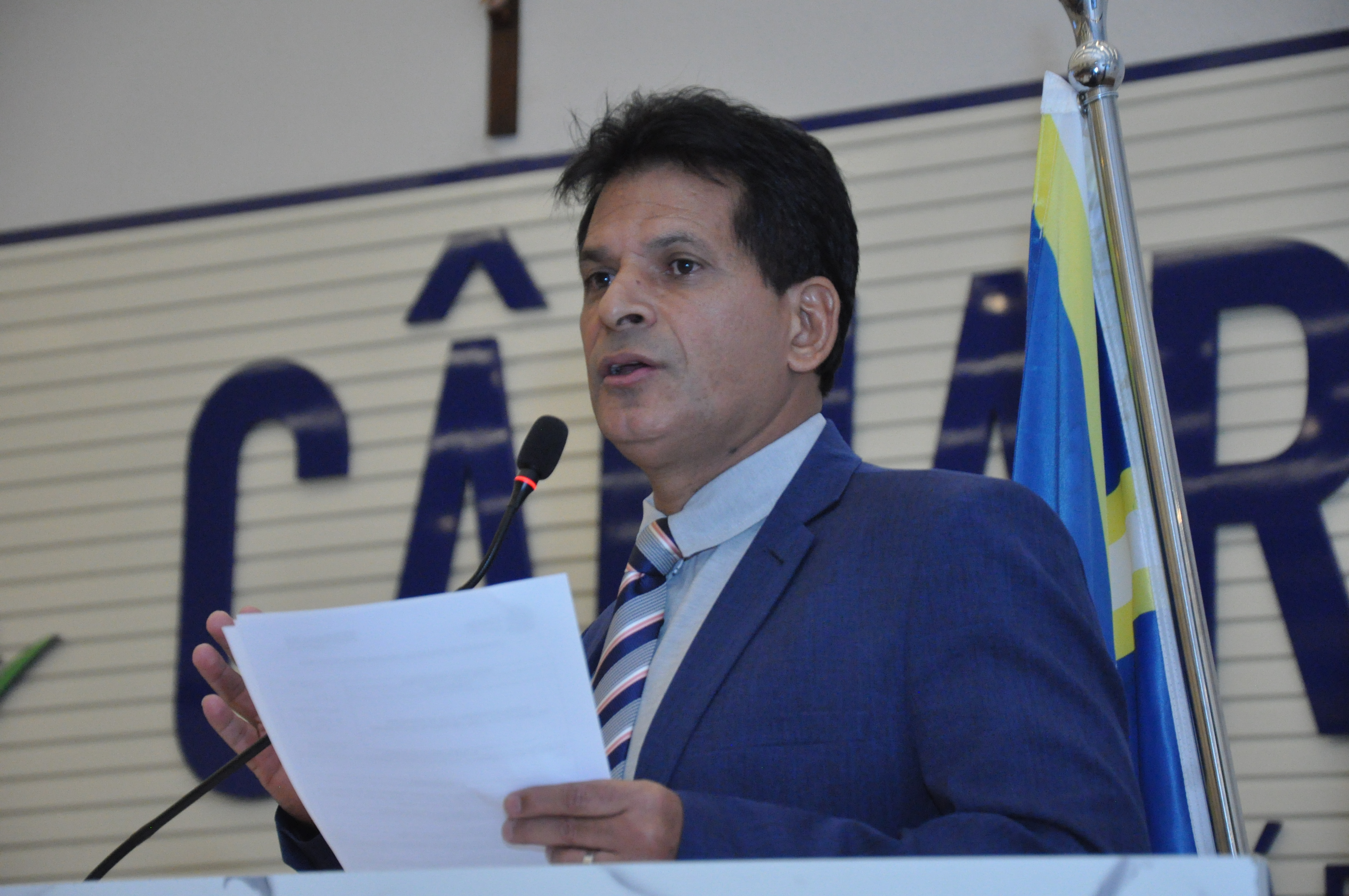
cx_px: 674
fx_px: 4772
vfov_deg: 10.7
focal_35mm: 128
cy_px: 448
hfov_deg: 16.1
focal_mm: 85
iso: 2500
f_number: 5.6
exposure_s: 1/160
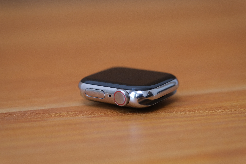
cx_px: 123
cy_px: 82
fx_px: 622
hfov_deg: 22.4
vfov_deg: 15.0
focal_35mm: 91
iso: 1000
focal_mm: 60.8
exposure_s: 1/250
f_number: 4
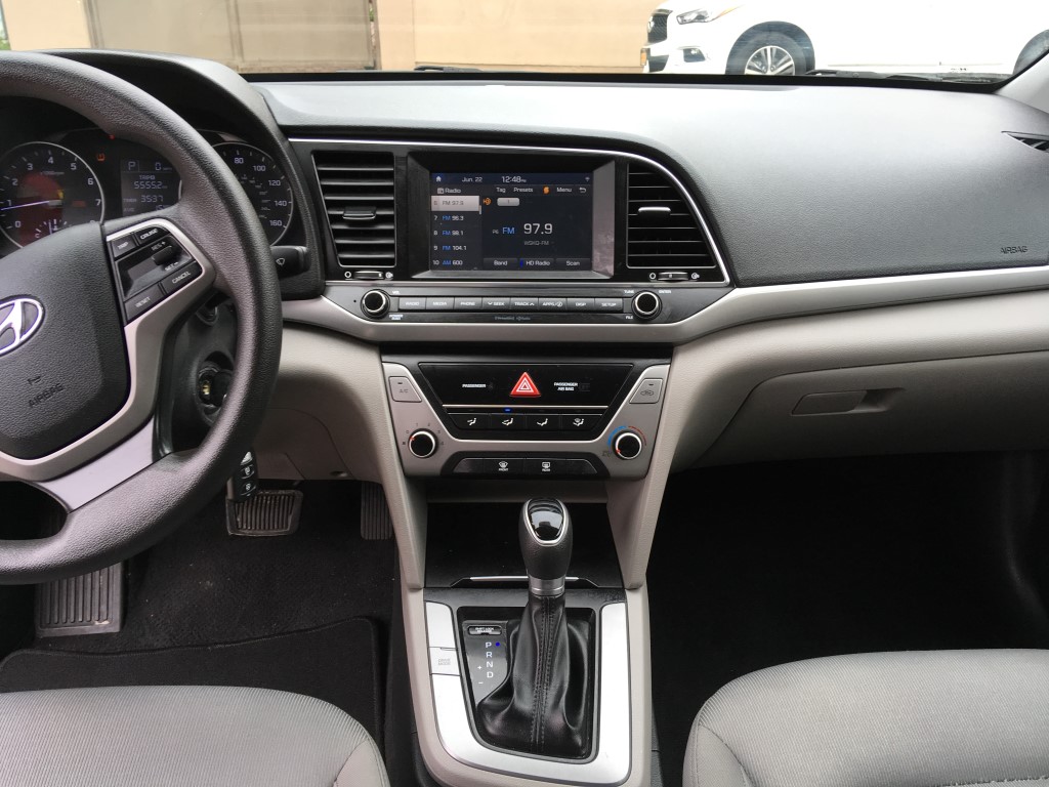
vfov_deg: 48.2
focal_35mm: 29
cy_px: 394
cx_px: 524
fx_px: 879
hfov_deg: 61.7
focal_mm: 4.15
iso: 32
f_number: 2.2
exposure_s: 1/120
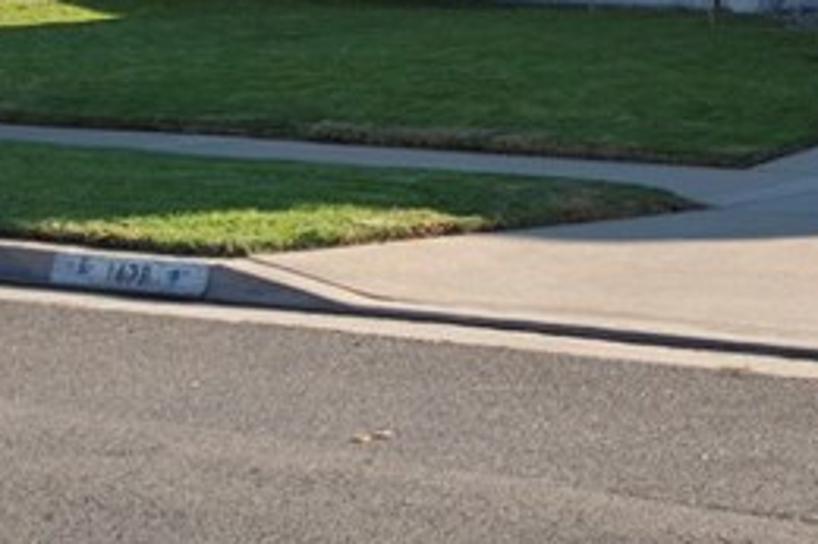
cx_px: 1161
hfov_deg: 14.1
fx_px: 3134
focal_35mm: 138
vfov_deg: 9.7
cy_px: -165
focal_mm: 35
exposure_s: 1/1.67
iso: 40
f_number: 22
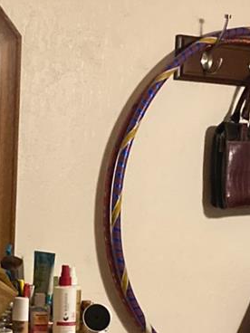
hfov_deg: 13.8
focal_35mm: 106
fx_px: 1021
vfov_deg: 18.1
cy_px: 338
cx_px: 28
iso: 640
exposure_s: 1/40
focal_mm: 4.25
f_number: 1.8
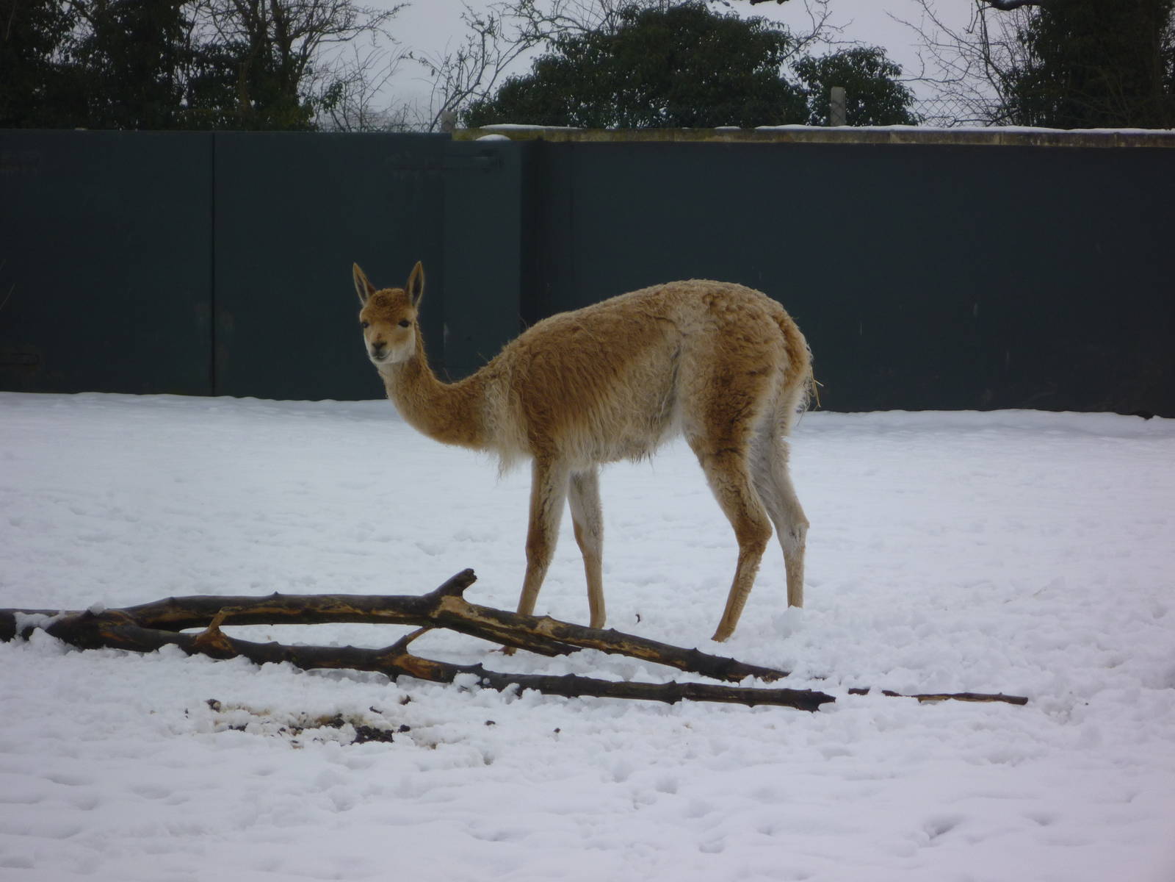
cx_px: 588
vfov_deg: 10.2
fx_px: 4922
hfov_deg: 13.6
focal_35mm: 145
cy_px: 441
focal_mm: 26
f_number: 5.9
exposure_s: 1/200
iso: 80
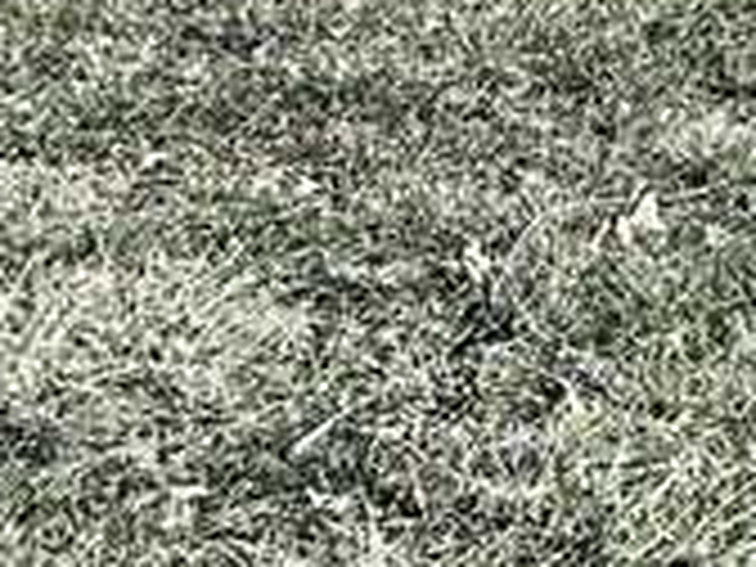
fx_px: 3997
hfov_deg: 8.5
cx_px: 2448
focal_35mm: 183
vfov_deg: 7.5
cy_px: -860
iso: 80
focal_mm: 6.86
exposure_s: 1/3356
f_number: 1.78
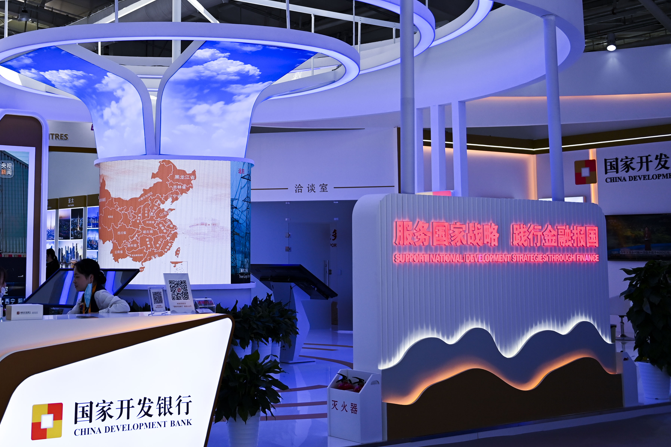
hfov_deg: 37.0
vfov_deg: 25.3
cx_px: 203
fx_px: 988
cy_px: 136
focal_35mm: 53
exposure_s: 1/1000
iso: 320
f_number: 2.8
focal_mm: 34
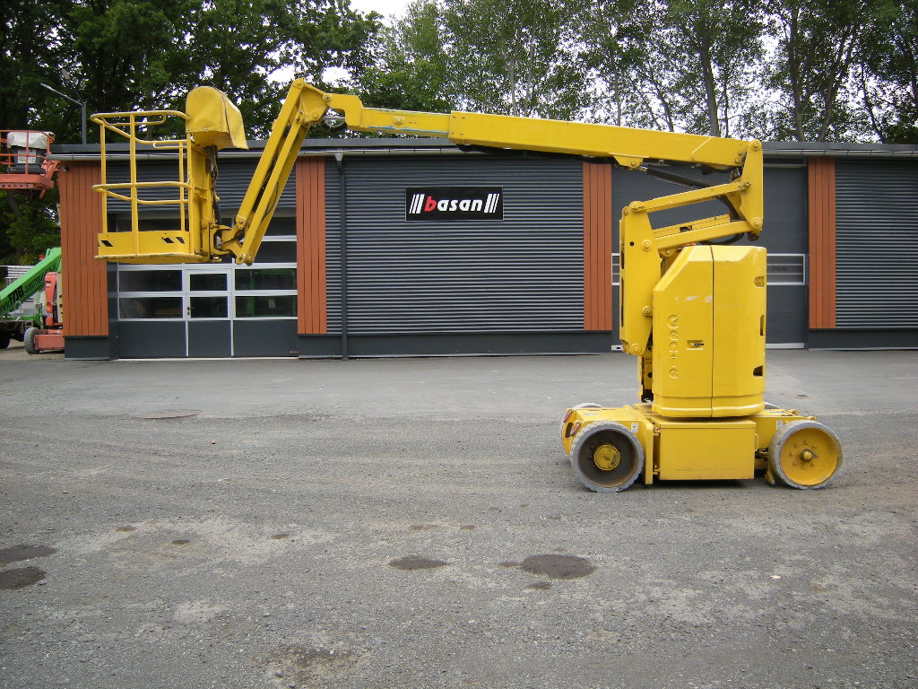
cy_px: 344
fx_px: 743
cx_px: 459
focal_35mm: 28
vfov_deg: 49.7
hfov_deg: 63.4
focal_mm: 4.7
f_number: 2.8
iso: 64
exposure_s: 1/330
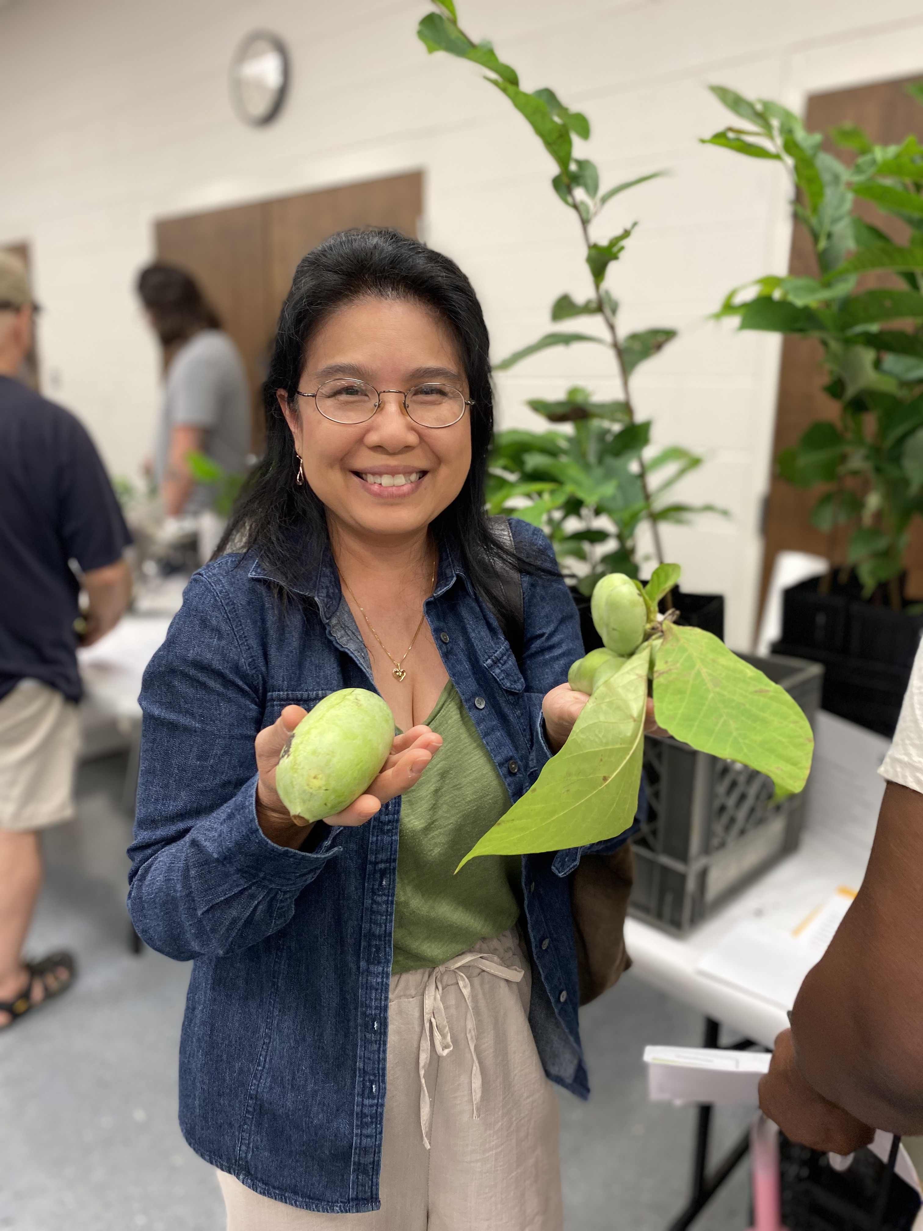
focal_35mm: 26
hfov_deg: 53.1
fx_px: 924
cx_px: 462
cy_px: 616
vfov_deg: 67.3
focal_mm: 4.25
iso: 80
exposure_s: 1/60
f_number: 1.8
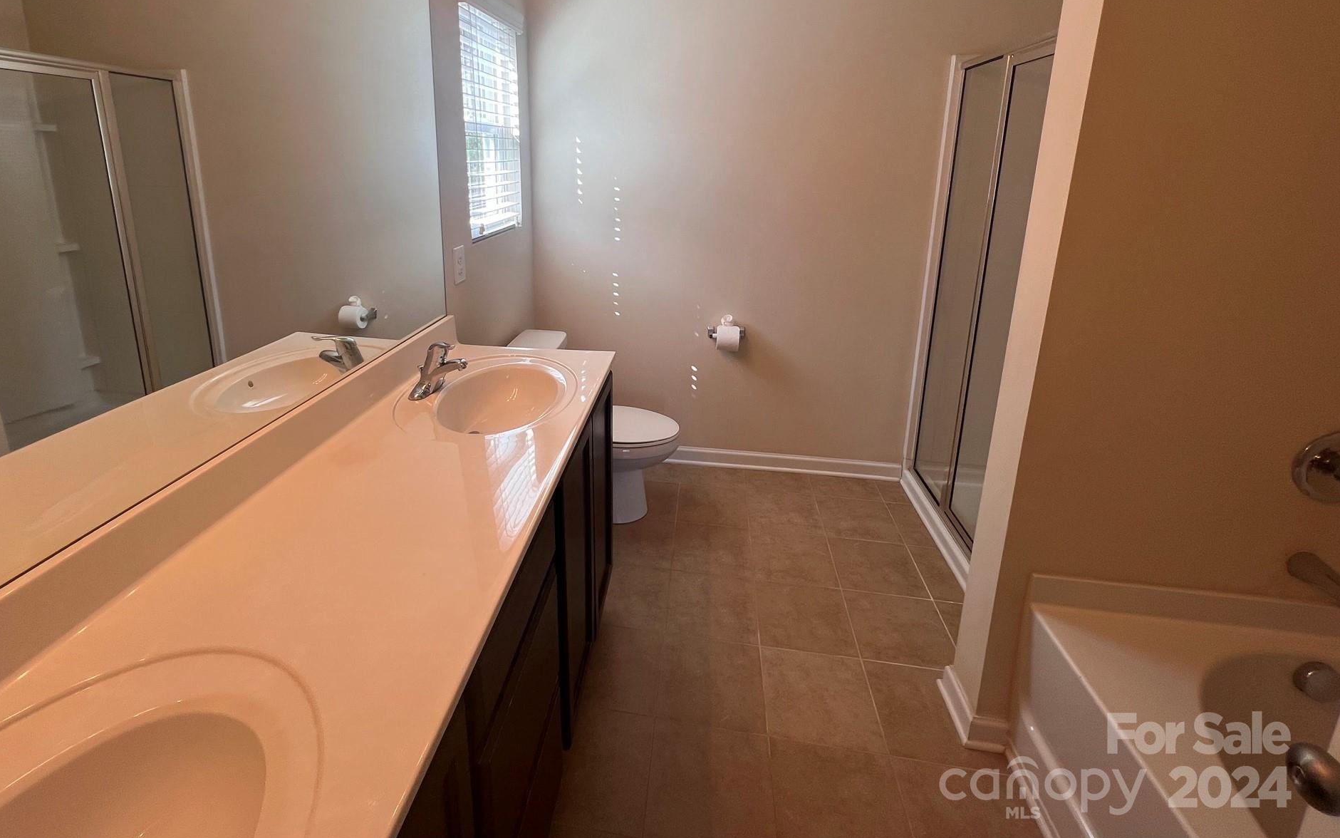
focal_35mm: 15
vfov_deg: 73.2
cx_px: 613
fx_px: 548
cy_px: 299
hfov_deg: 101.2
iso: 40
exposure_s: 1/120
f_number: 1.8
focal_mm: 1.57
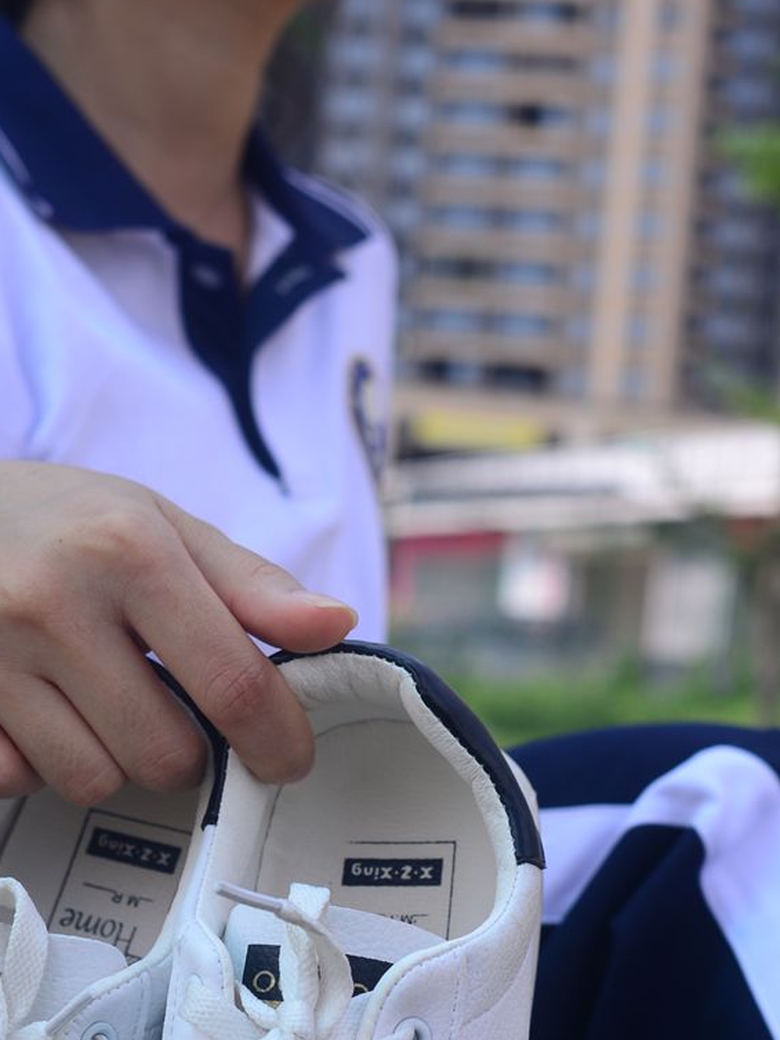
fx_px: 2613
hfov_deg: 16.9
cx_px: 243
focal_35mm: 87
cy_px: 731
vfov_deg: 22.4
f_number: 5.6
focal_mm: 35
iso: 100
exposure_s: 1/500
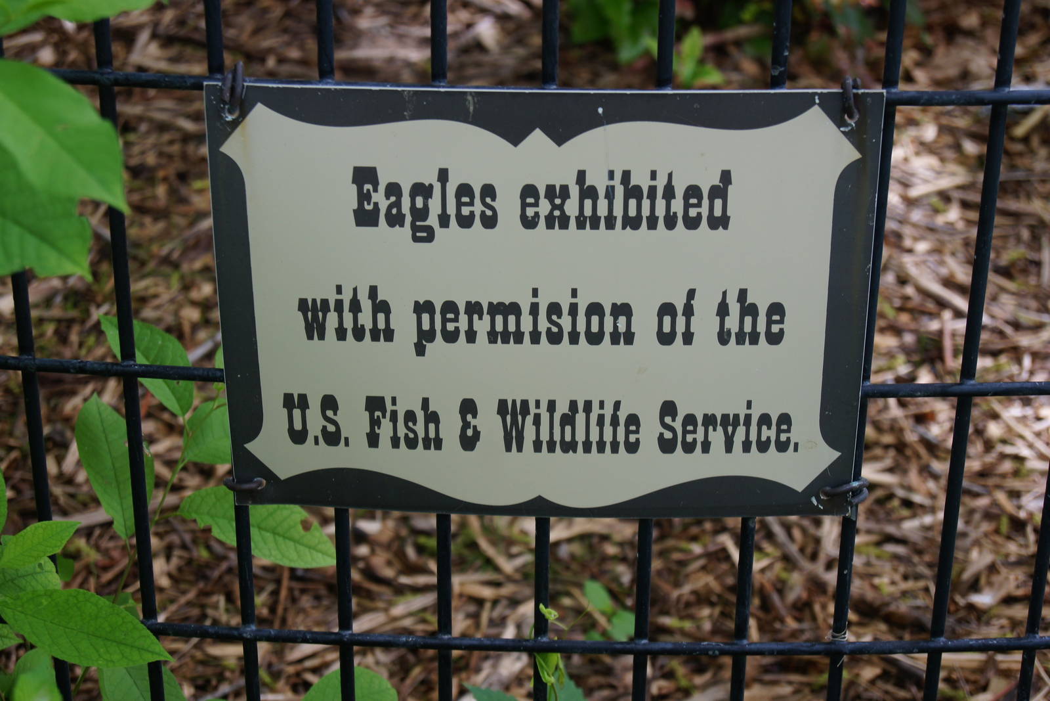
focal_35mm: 82
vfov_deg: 16.6
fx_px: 2406
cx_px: 525
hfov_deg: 24.6
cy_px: 350
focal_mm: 55
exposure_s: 1/100
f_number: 5.6
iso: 200
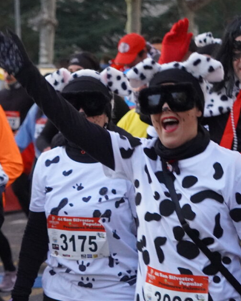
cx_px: 15
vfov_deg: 12.2
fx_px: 1408
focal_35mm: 158
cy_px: 187
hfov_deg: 9.7
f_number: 4.5
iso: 5000
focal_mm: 55
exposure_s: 1/160
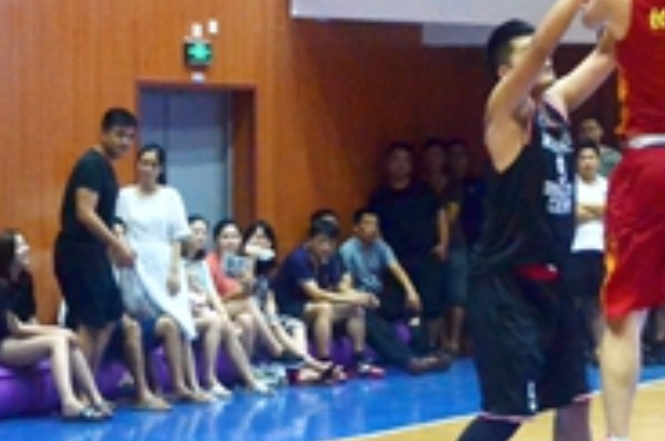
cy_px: 81
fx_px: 2625
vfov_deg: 9.6
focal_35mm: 142
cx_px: 557
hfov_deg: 14.3
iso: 2000
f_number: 4.5
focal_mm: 35
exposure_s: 1/250
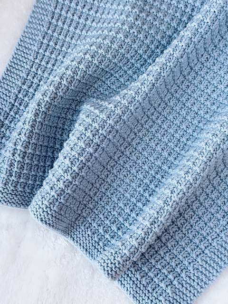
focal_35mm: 48
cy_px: 152
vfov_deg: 39.7
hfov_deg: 30.3
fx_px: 422
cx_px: 114
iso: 100
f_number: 1.78
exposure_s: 1/75
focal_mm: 6.76
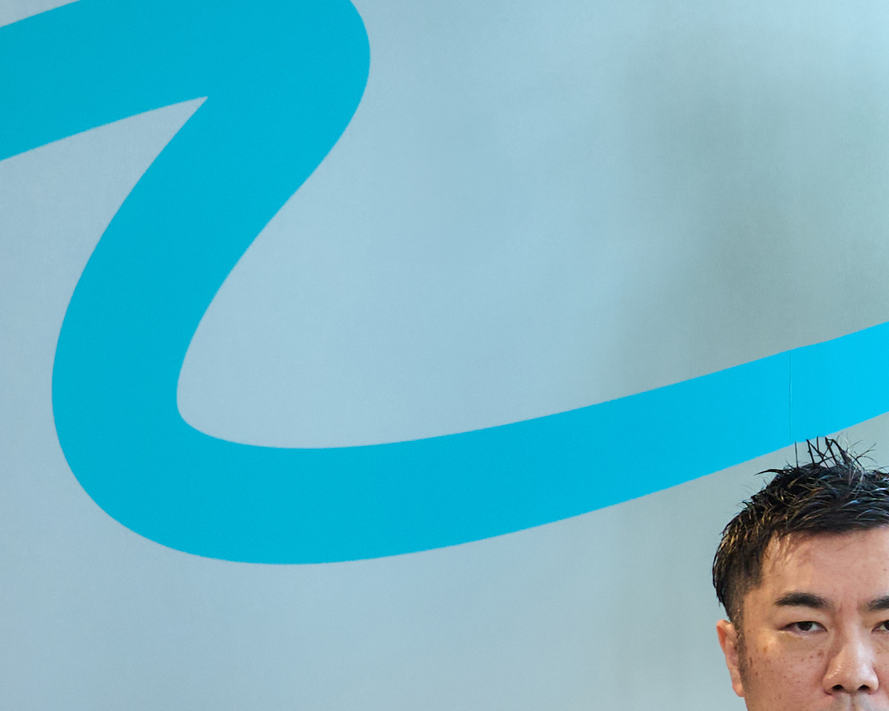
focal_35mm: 193
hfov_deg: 9.3
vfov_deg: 7.9
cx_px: 1826
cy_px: 906
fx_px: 5078
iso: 400
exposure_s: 1/160
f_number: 5.6
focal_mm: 33.4
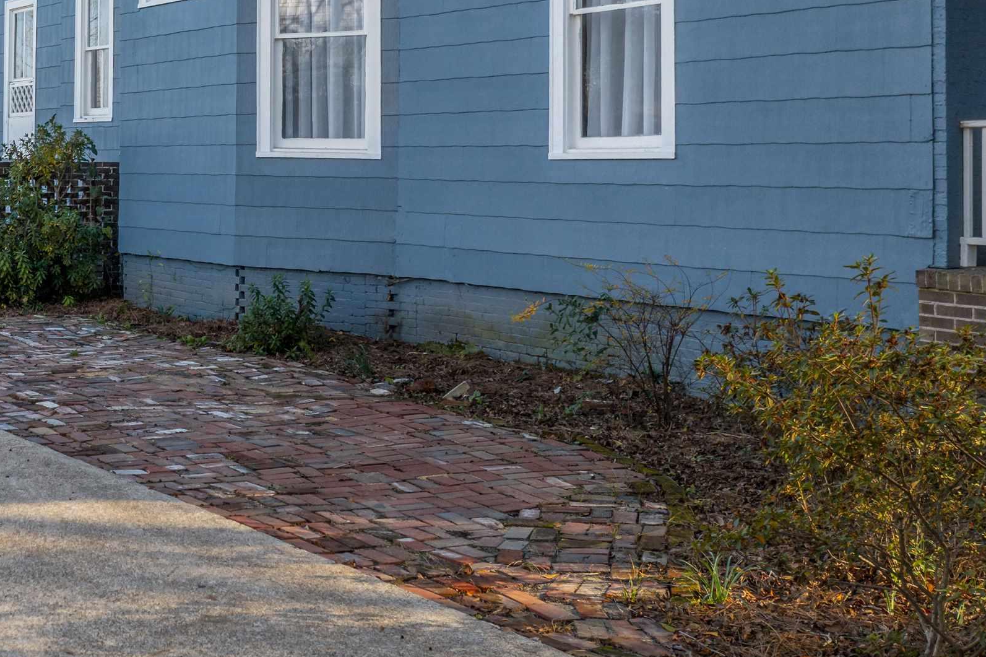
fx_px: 1478
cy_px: 136
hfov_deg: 34.9
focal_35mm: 54
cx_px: 107
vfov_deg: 24.7
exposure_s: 1/80
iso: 100
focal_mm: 10.26
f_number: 3.5
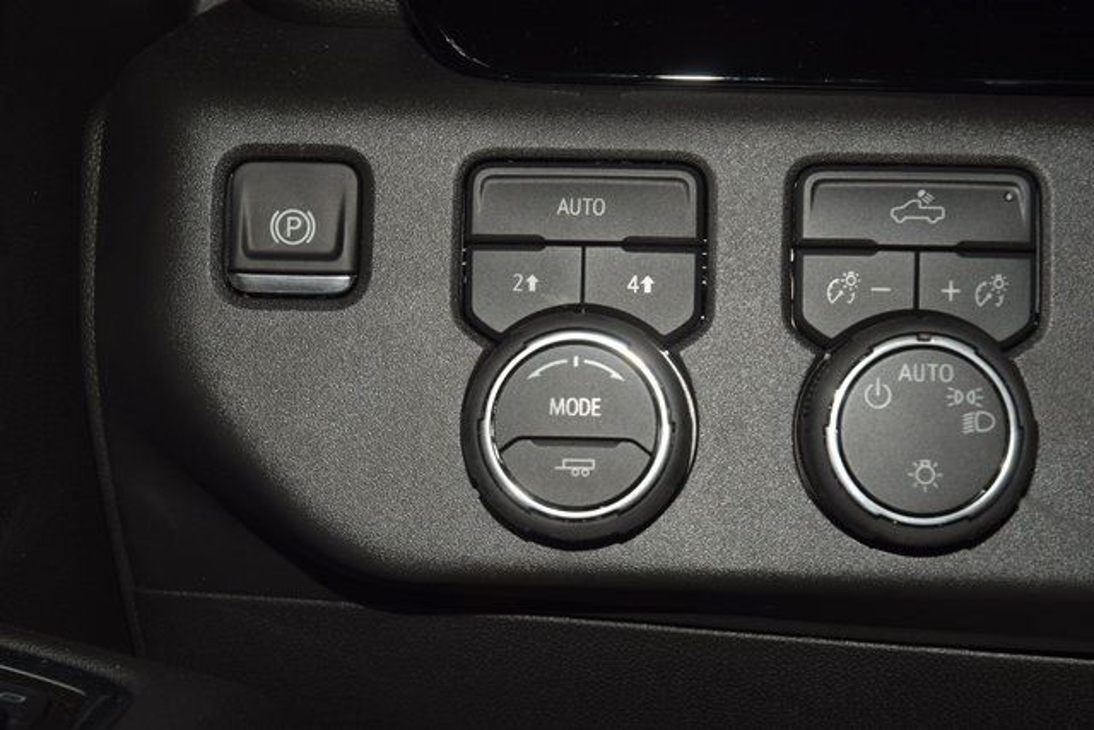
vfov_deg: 17.5
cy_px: 365
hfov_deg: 26.0
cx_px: 547
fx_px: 2371
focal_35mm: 78
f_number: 8
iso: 100
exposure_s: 1/60
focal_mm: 52
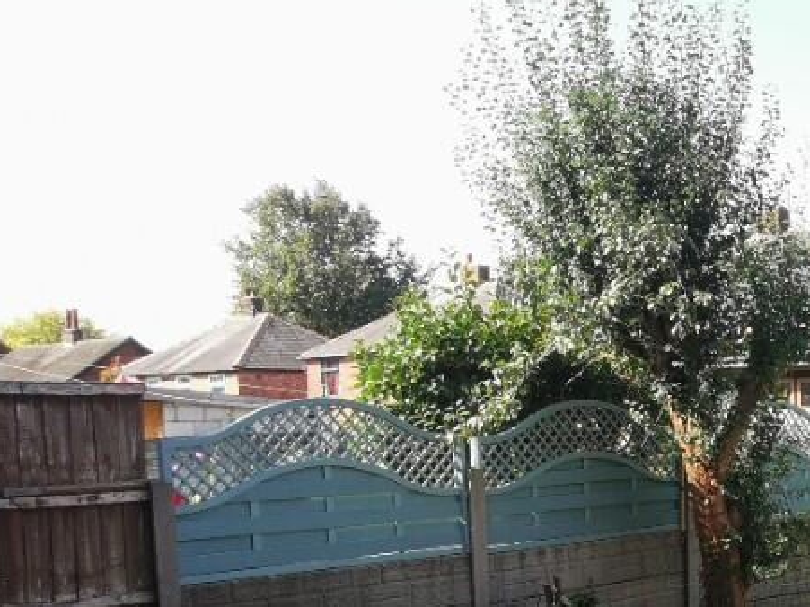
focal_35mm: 50
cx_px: 828
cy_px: 526
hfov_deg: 34.4
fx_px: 1170
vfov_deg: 28.2
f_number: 2.2
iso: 50
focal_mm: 2.26
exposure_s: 1/321
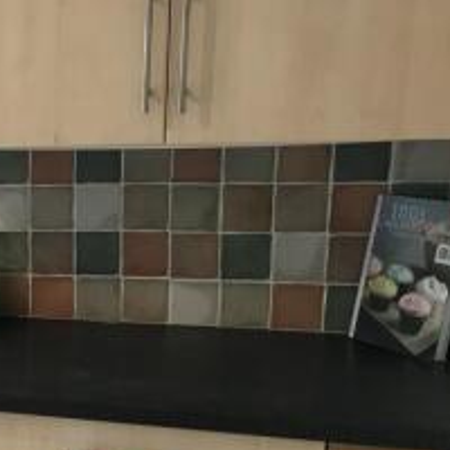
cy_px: 399
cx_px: -172
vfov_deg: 23.4
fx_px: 1059
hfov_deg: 21.2
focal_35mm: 72
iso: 40
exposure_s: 1/20
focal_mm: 3.99
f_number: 1.8
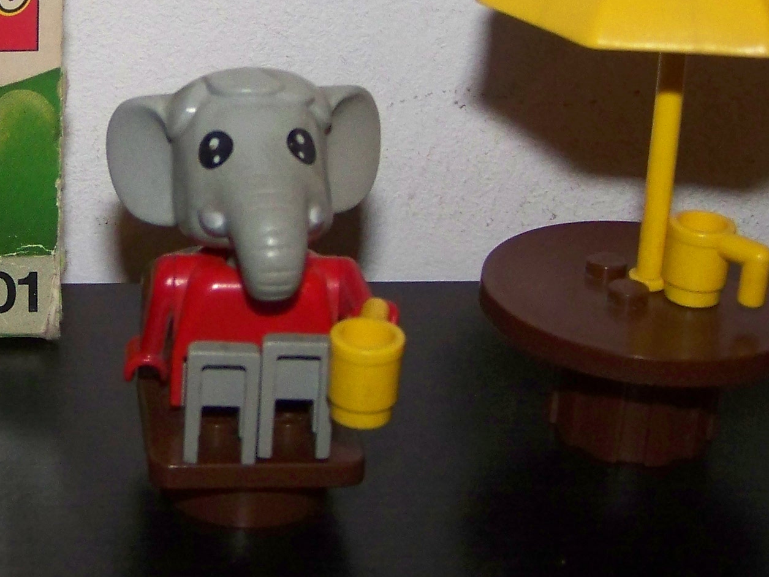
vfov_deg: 15.8
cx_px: 54
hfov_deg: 20.6
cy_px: 122
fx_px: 2066
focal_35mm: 93
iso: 200
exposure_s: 1/30
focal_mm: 6.3
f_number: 2.8
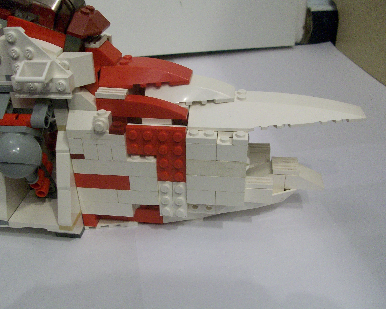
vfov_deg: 41.2
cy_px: 155
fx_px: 411
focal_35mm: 36
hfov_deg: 50.3
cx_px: 183
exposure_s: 1/10.6
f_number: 2.8
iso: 160
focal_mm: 5.7
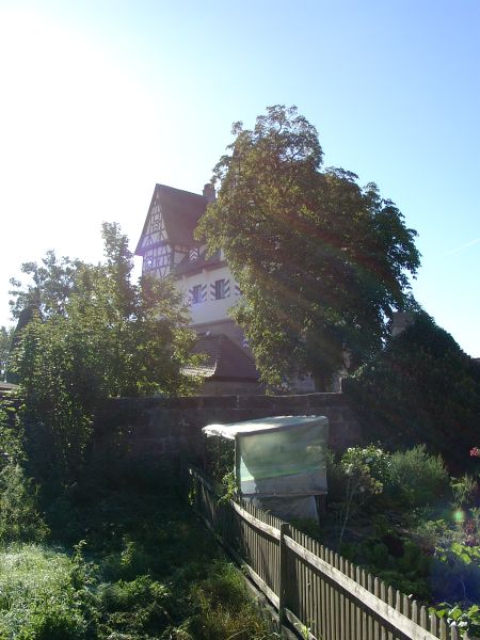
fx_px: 647
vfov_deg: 52.6
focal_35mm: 35
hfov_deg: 40.7
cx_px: 240
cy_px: 320
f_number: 4
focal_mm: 7.39
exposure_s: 1/484
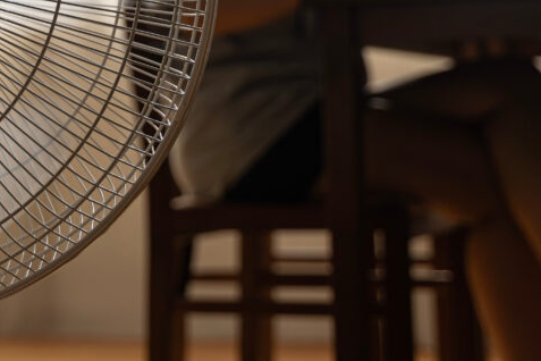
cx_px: 105
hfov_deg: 19.6
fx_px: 1548
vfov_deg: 13.1
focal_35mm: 103
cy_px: -11
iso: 200
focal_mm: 48
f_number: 2.8
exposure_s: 1/400
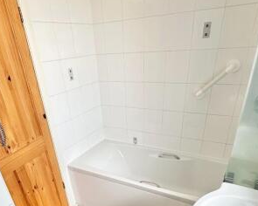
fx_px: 206
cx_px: 117
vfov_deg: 49.9
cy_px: 166
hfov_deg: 63.9
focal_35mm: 27
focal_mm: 2.22
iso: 320
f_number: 2.2
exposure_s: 1/81
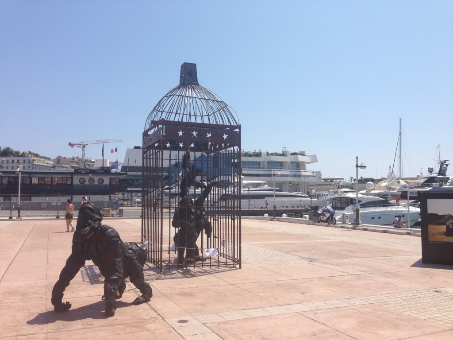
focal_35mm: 33
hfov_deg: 55.4
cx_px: 226
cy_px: 170
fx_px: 432
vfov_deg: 42.9
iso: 50
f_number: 2.4
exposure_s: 1/2358
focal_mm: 4.13
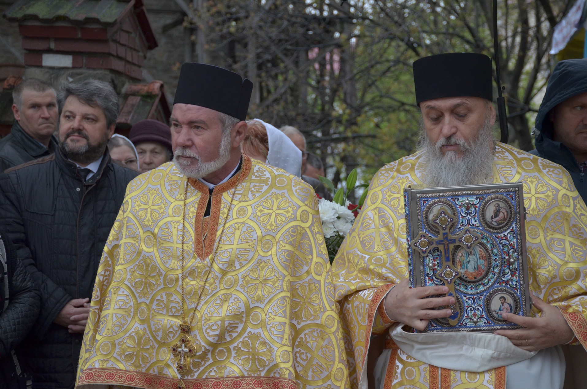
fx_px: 1269
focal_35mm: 78
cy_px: 194
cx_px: 294
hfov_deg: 26.0
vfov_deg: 17.4
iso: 640
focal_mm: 52
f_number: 4.8
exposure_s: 1/250
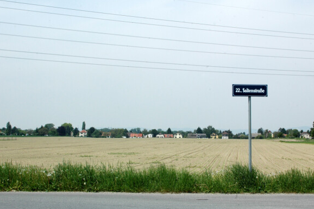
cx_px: 178
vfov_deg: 19.7
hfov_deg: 29.2
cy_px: 94
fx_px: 602
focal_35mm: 69
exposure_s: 1/160
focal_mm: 38
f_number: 18
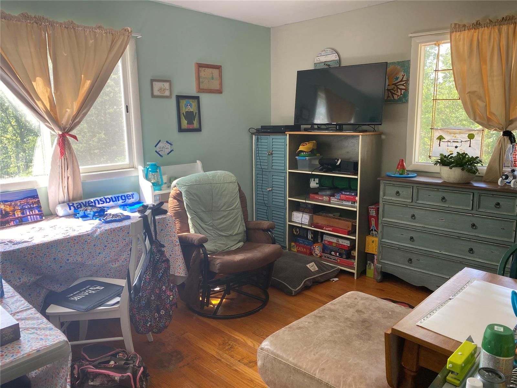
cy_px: 194
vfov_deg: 53.1
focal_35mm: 26
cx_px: 258
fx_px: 388
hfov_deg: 67.3
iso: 50
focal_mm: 4.25
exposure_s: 1/122
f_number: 1.8
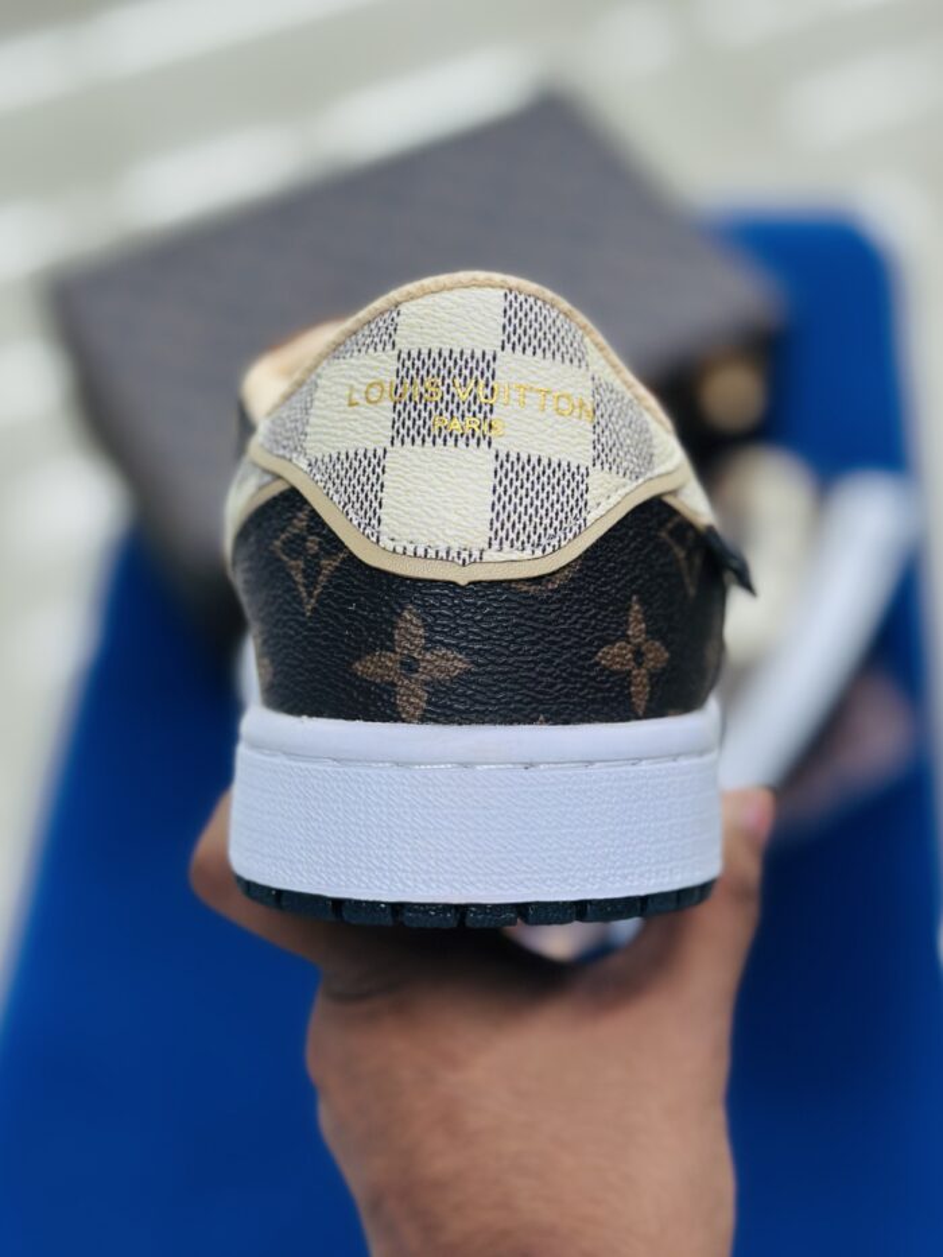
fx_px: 1743
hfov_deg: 30.3
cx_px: 472
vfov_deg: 39.7
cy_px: 628
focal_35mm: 48
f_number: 1.78
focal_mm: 6.86
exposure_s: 1/100
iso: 64
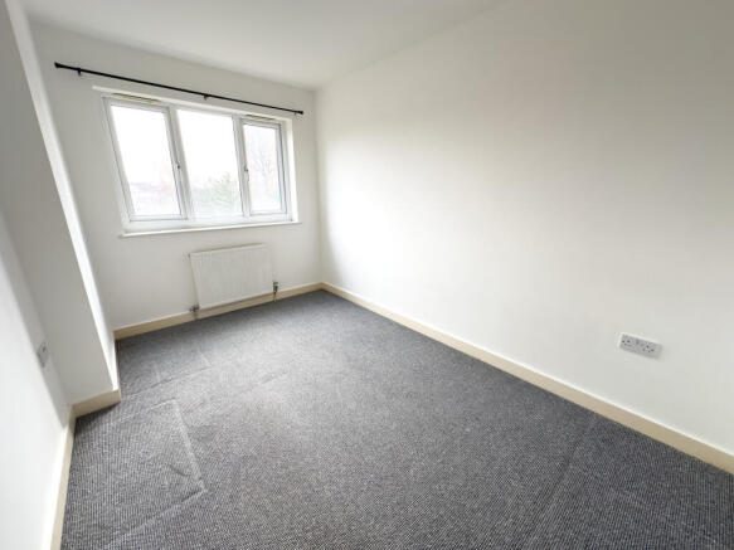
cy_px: 275
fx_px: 297
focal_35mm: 14
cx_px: 367
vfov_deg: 85.7
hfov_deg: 102.1
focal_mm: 2.22
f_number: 2.2
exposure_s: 1/100
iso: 50
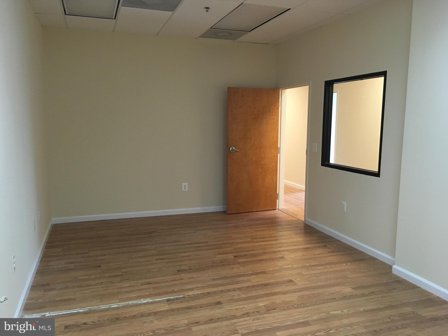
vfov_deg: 48.2
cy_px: 168
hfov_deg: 61.7
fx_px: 375
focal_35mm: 29
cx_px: 224
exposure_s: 1/33
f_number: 2.2
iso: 200
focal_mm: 4.15
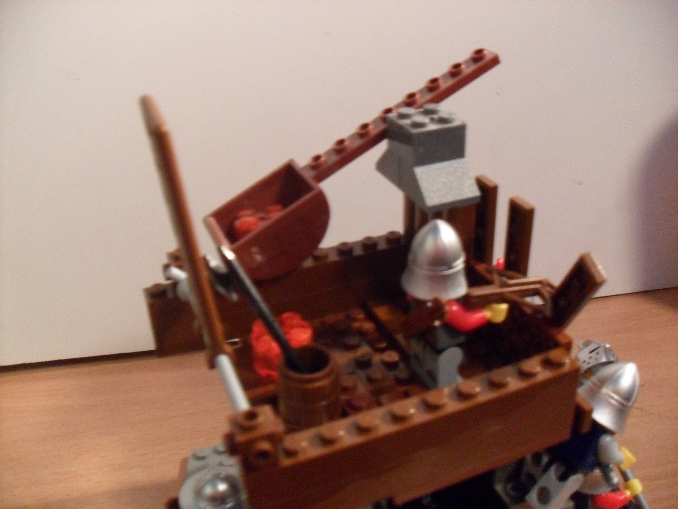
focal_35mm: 35
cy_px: 254
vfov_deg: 40.7
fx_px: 686
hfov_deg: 52.6
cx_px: 339
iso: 400
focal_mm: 6.3
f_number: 3
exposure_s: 1/6
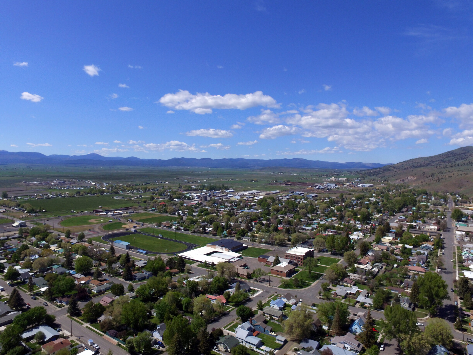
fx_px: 273
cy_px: 178
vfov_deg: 66.0
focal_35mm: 20
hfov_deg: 81.7
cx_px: 236
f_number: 2.8
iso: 100
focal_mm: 3.61
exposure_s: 1/1818
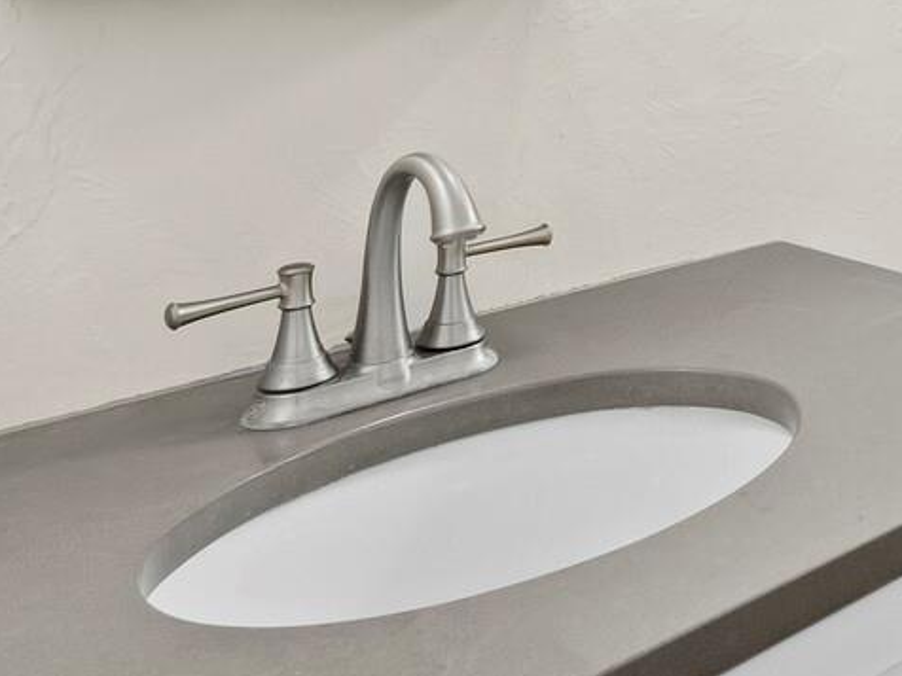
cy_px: -114
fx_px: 1225
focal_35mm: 47
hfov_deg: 31.9
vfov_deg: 27.5
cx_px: 1143
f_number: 13
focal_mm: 7
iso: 320
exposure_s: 1/1.67
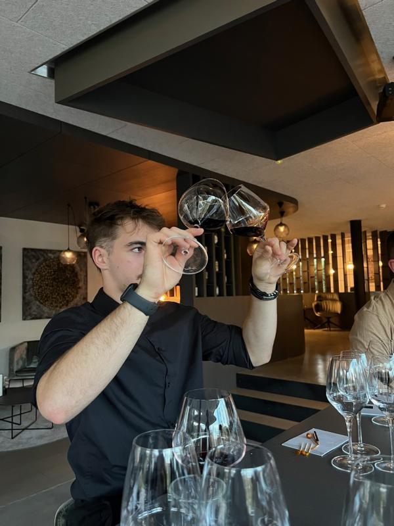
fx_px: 395
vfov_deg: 67.3
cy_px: 263
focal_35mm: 26
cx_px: 197
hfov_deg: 53.1
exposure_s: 1/60
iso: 400
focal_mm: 5.7
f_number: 1.5
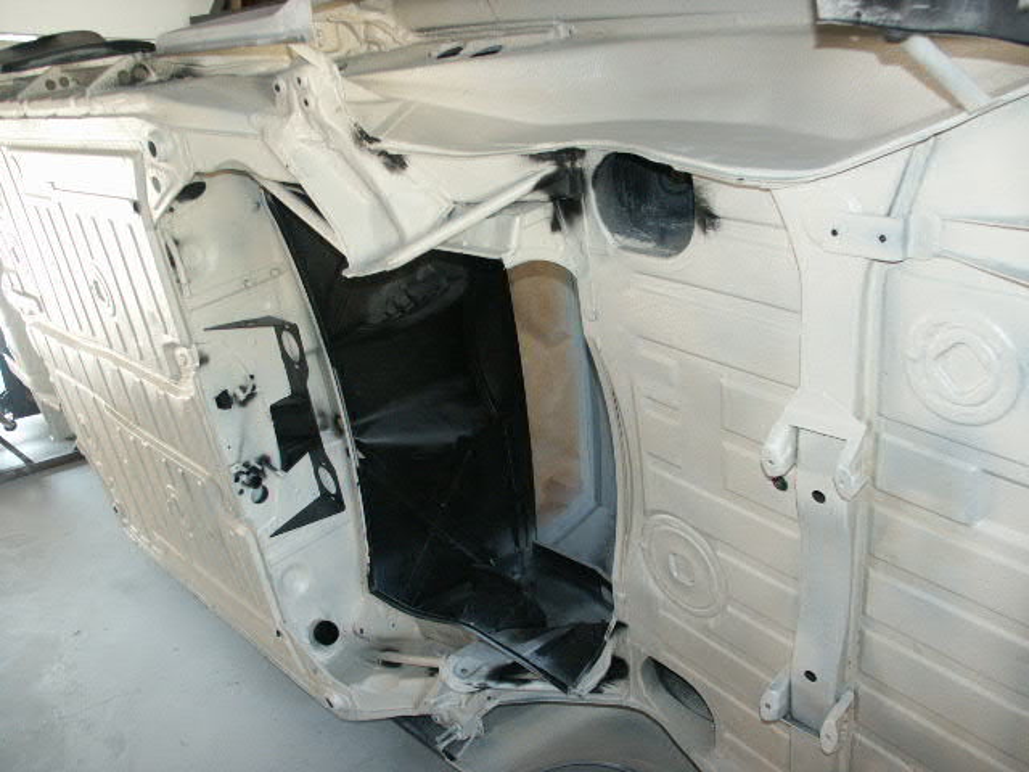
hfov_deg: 63.4
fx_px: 832
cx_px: 514
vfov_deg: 49.7
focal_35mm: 28
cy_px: 386
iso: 200
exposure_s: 1/45
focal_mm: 7.21
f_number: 2.8
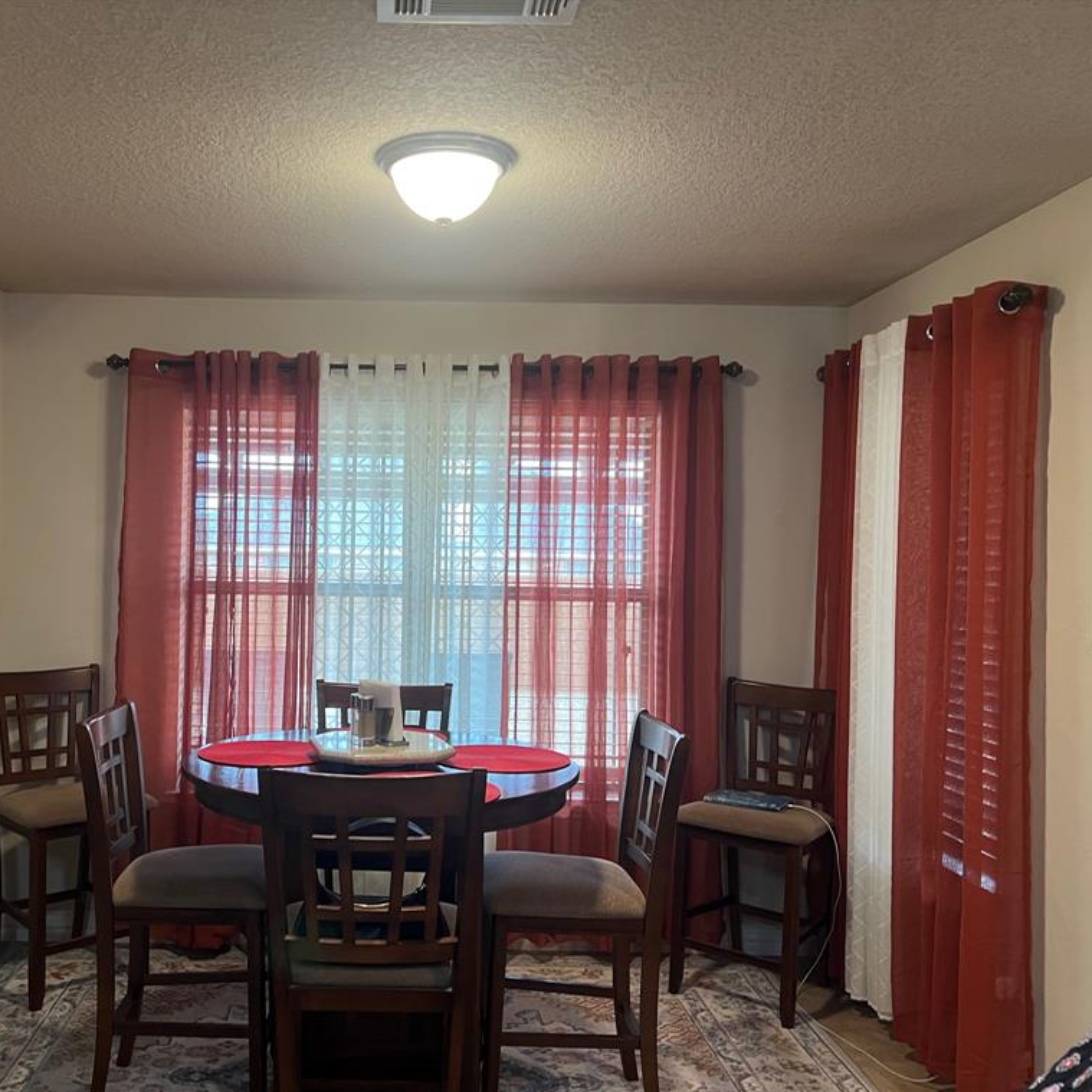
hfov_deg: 51.7
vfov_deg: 52.5
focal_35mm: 31
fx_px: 1106
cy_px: 550
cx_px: 383
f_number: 1.5
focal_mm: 5.7
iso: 125
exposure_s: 1/60
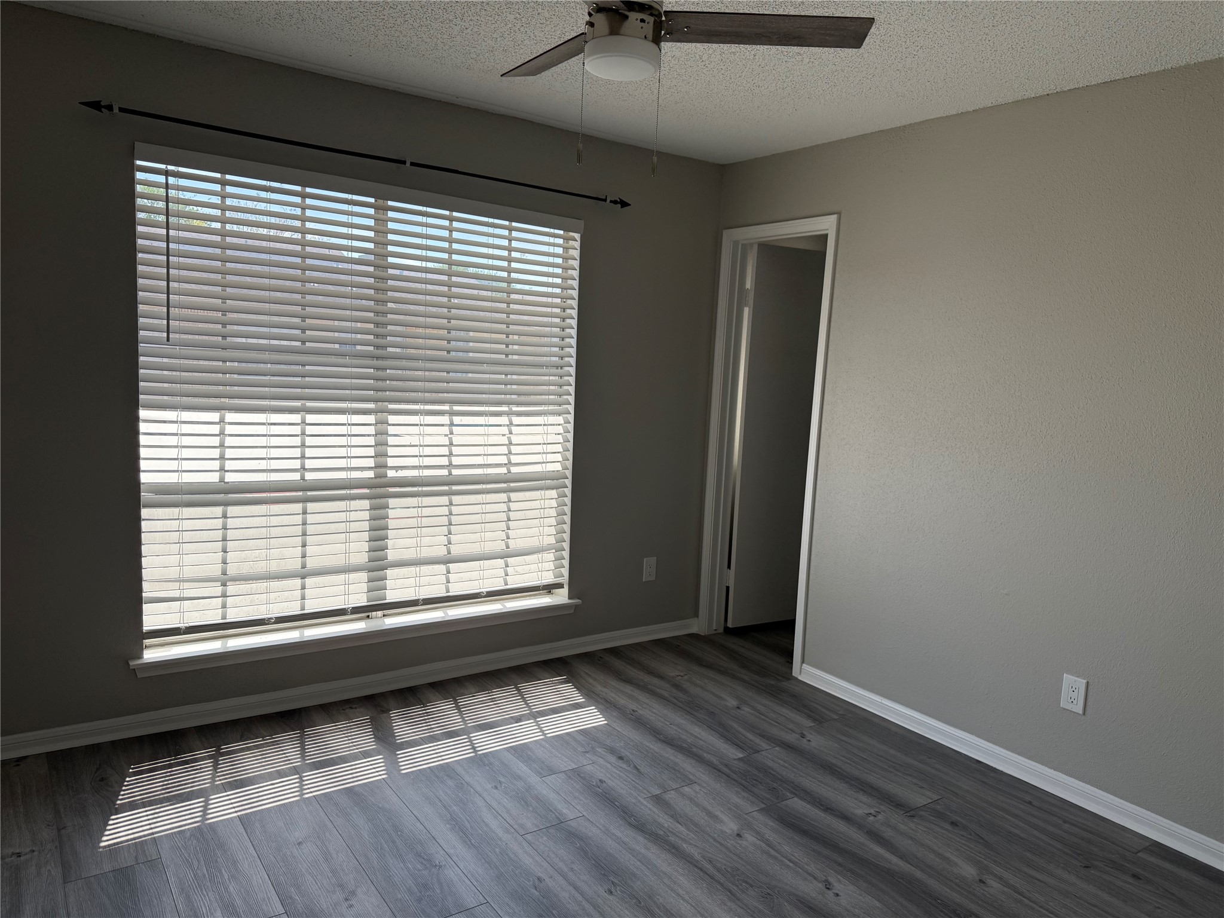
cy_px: 459
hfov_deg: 71.6
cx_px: 612
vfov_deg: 56.8
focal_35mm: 24
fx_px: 849
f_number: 1.78
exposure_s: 1/1770
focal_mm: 6.76
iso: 100
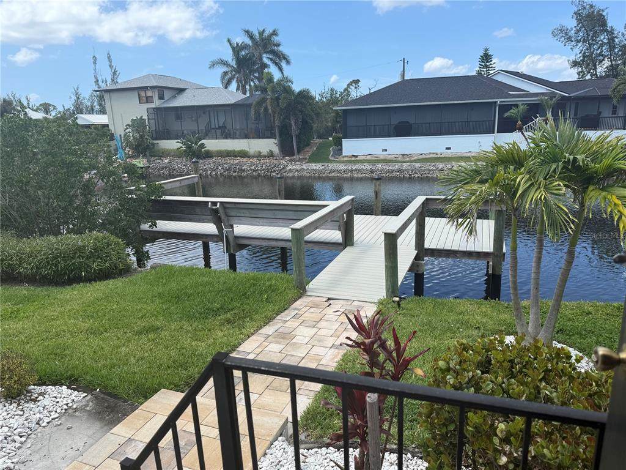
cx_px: 313
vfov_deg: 56.8
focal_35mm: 24
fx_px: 434
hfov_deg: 71.6
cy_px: 235
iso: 80
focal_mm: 6.76
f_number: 1.78
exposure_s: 1/3021
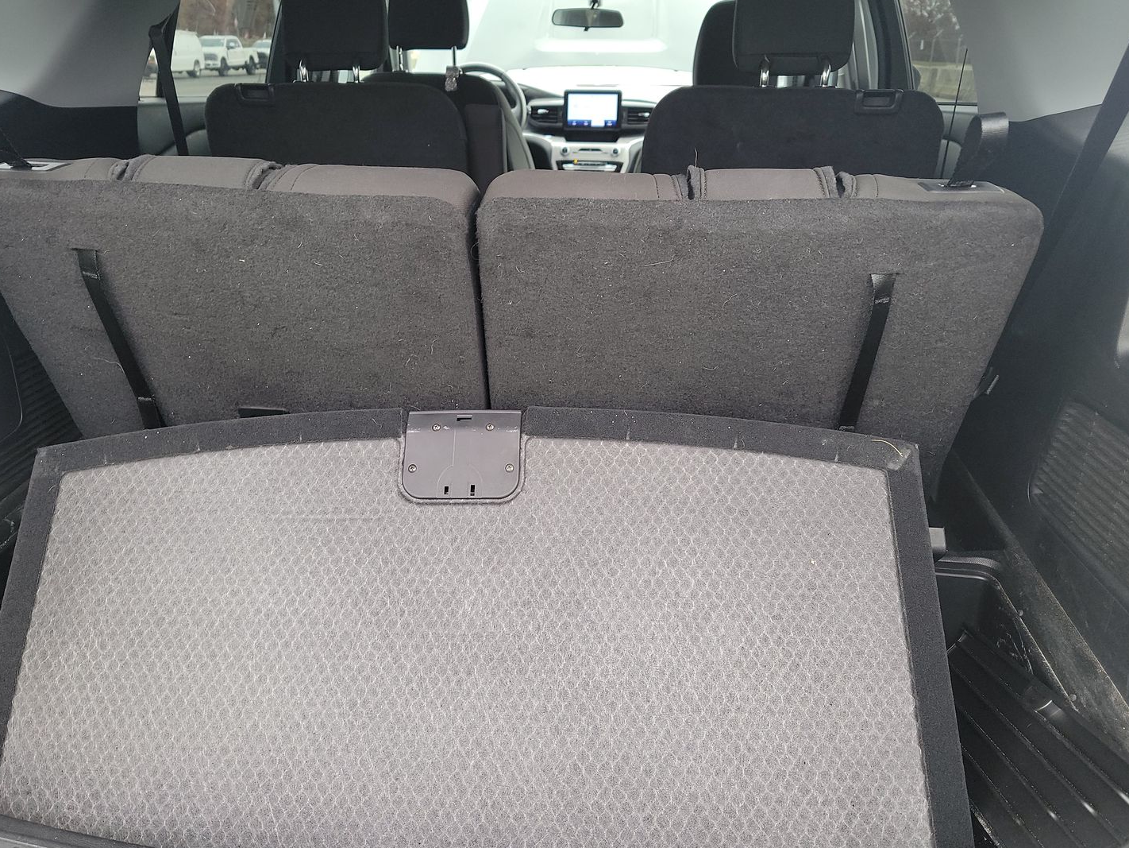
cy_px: 413
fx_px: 881
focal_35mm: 27
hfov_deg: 65.3
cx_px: 530
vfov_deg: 51.4
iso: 127
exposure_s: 1/59
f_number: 1.8
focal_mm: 6.7
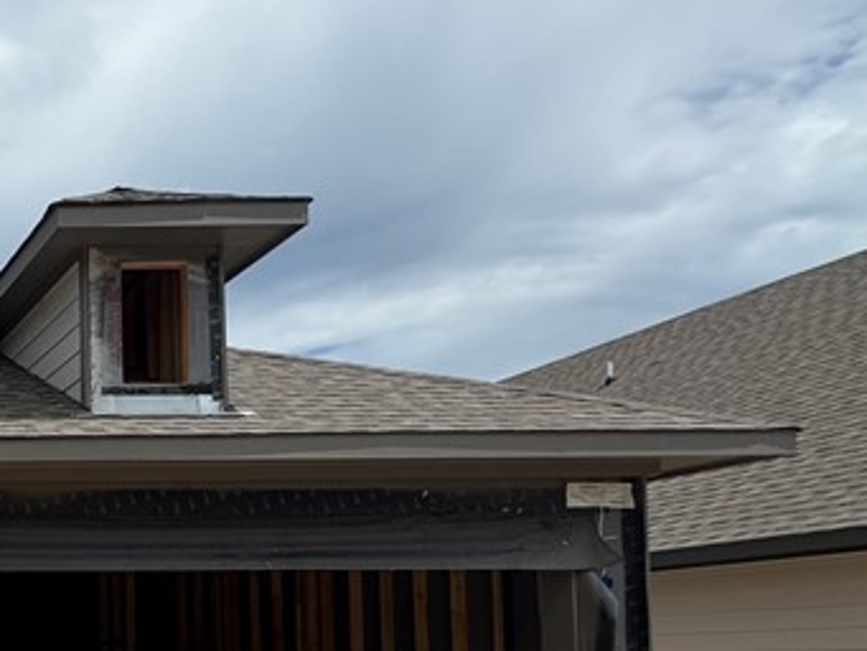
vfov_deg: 32.1
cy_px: 626
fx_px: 1052
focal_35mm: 42
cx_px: -323
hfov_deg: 31.5
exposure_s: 1/2028
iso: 50
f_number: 2.2
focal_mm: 2.22
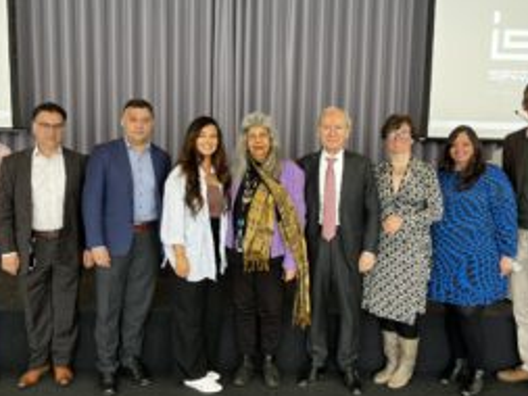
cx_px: 253
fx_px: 565
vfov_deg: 38.7
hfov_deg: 50.1
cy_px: 206
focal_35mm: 37
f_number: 1.6
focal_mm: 5.1
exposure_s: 1/100
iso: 100
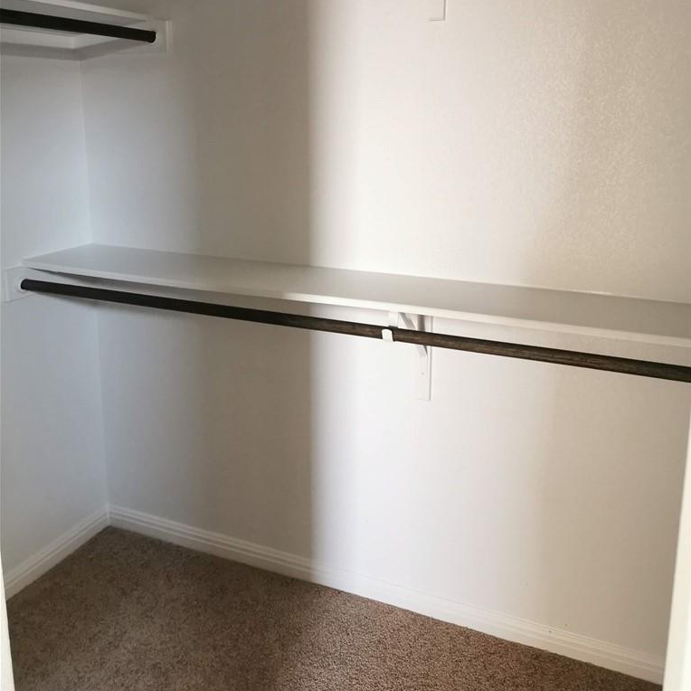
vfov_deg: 50.4
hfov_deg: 51.1
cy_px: 248
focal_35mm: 32
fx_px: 723
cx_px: 346
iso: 500
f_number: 1.6
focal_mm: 5.56
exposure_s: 1/30
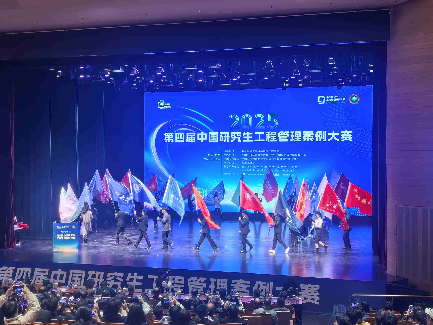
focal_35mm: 48
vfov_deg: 30.3
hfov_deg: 39.7
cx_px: 216
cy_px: 162
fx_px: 600
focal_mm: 5.52
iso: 100
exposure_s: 1/100
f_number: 1.9
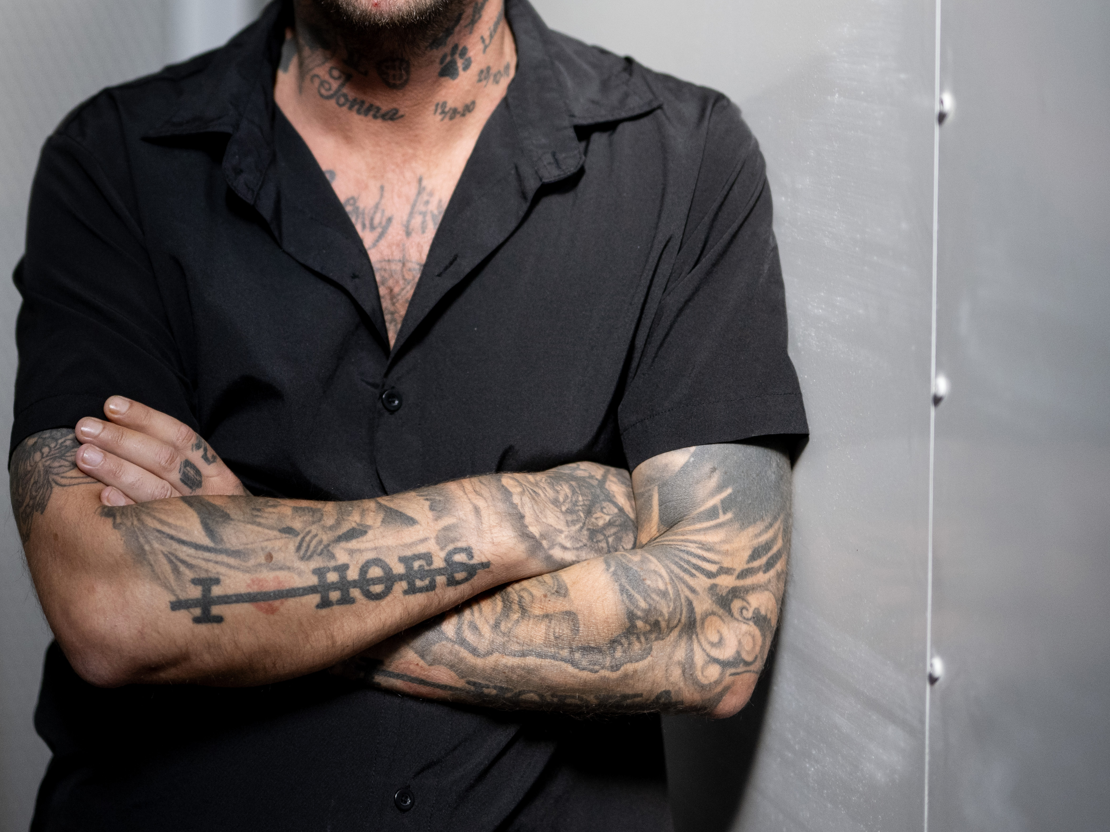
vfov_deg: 15.8
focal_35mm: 93
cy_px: 153
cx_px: 265
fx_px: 2982
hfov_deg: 20.9
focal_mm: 50
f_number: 1.2
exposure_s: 1/800
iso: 800
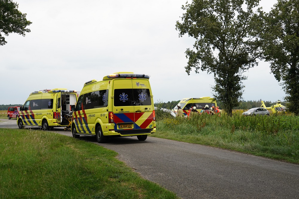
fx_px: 340
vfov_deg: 32.6
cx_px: 150
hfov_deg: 47.4
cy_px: 100
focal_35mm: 41
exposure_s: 1/160
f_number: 8
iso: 400
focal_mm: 41
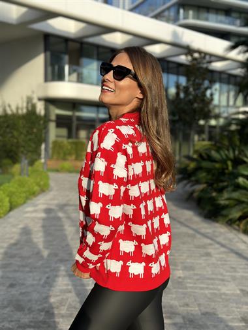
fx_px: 458
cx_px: 124
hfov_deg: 30.3
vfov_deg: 39.6
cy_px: 165
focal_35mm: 48
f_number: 1.78
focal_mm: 6.86
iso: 80
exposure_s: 1/1695
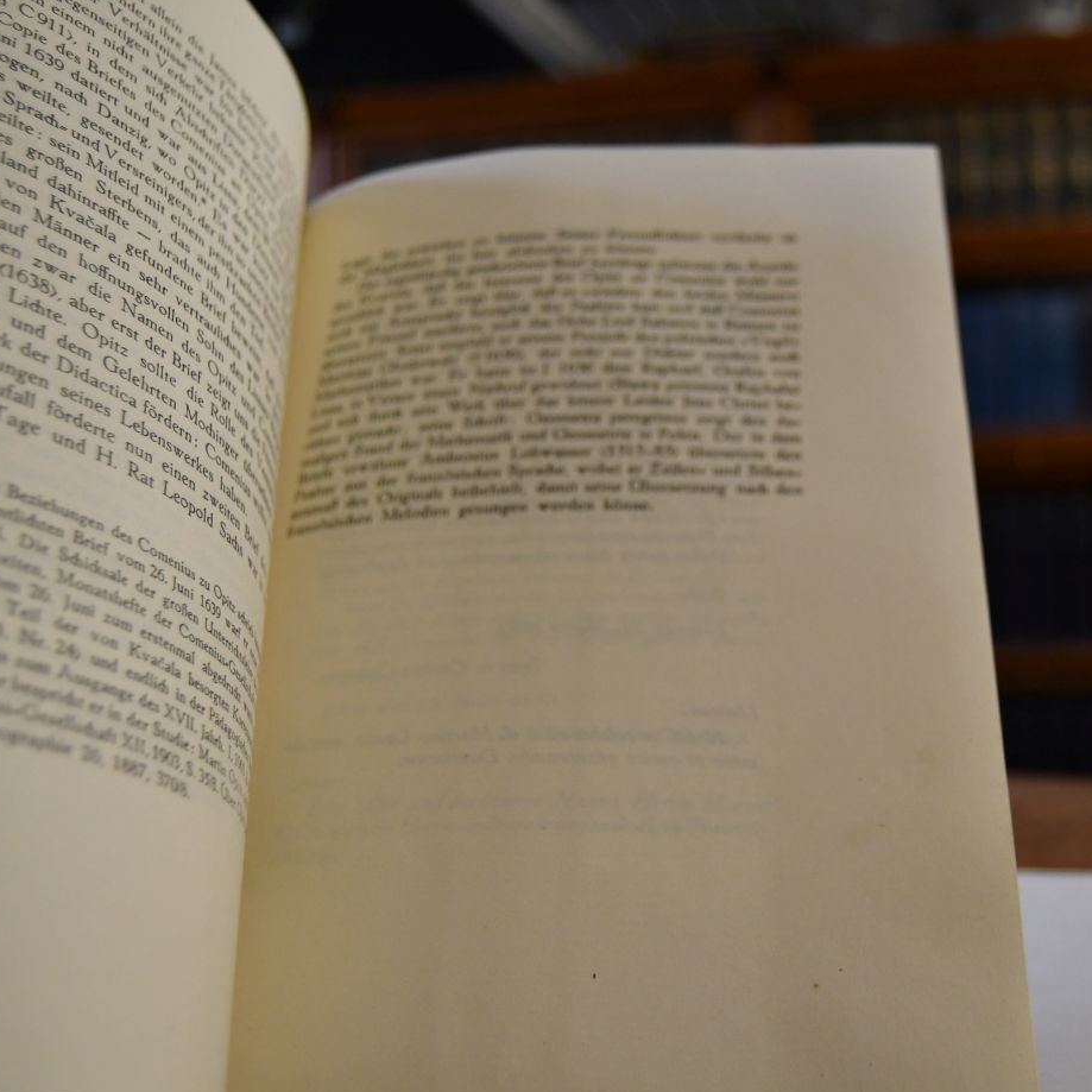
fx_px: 1570
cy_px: 551
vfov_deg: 38.3
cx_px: 700
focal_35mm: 44
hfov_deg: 38.0
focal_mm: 23
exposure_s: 1/200
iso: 800
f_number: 3.8
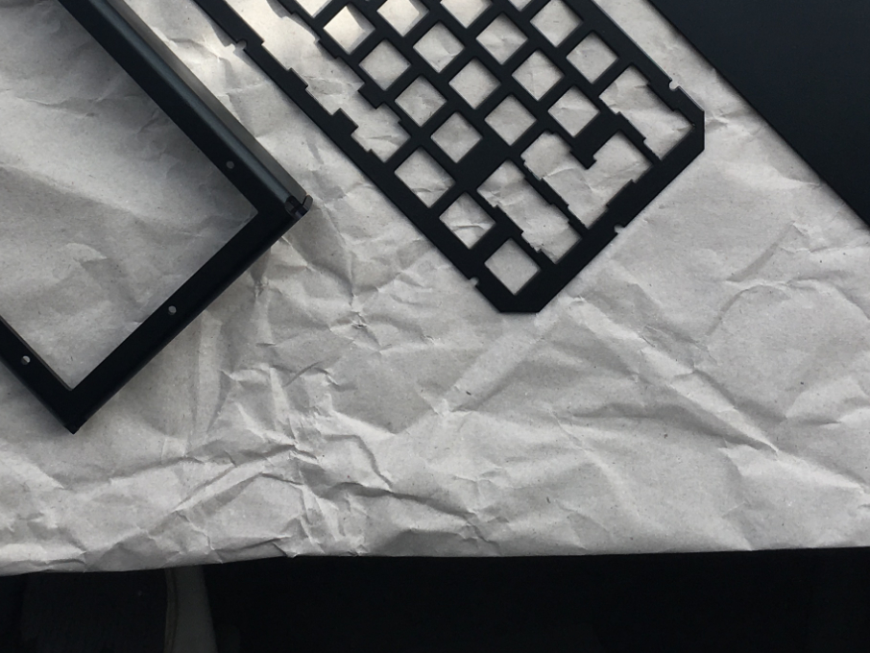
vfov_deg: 22.0
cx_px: 306
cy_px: -24
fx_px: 1609
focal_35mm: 64
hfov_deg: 30.1
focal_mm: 4.2
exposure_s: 1/472
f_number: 2.2
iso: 25
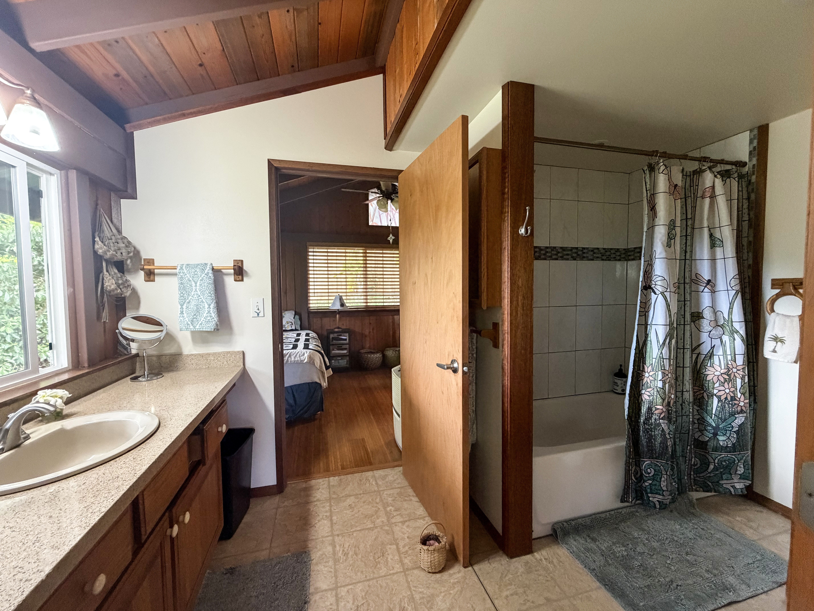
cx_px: 407
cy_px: 306
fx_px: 329
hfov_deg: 102.1
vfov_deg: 85.7
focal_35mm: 14
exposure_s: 1/60
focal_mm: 2.22
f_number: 2.2
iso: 500
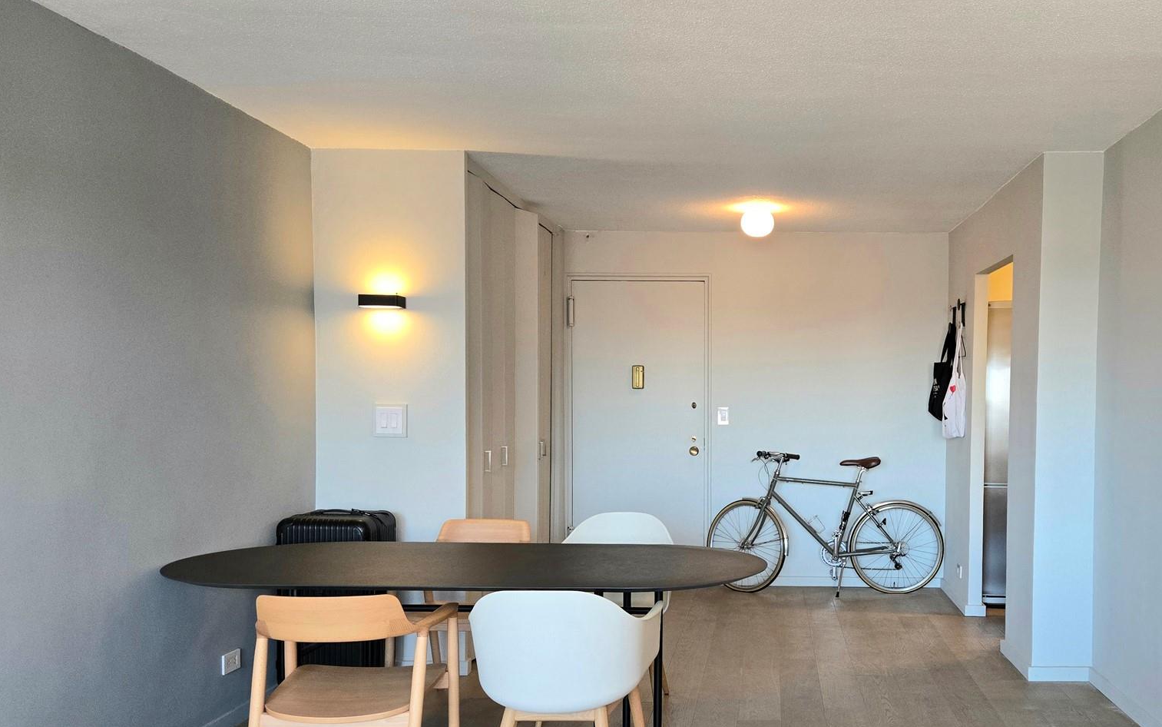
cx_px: 746
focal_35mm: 33
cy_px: 453
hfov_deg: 57.2
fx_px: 1045
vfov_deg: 38.1
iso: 250
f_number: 1.8
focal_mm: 5.4
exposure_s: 1/120
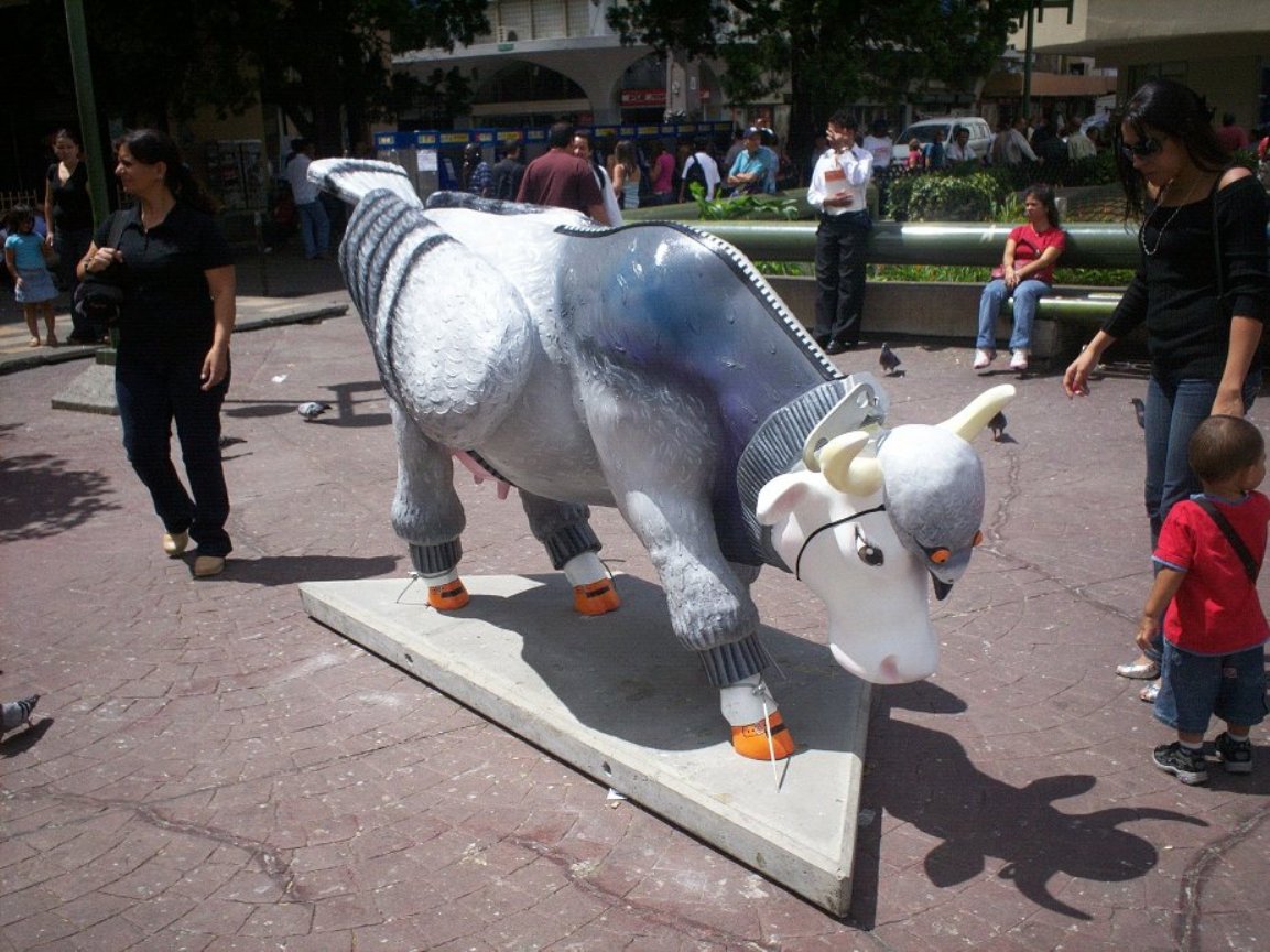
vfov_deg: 39.6
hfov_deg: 51.4
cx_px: 635
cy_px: 476
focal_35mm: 36
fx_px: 1320
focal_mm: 6
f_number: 4.5
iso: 100
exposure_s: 1/784
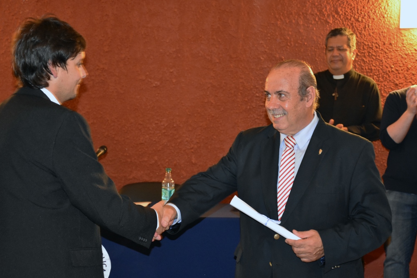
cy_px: 139
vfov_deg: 18.7
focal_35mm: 73
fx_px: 845
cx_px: 207
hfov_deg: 27.7
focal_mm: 48
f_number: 4.5
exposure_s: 1/60
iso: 5000
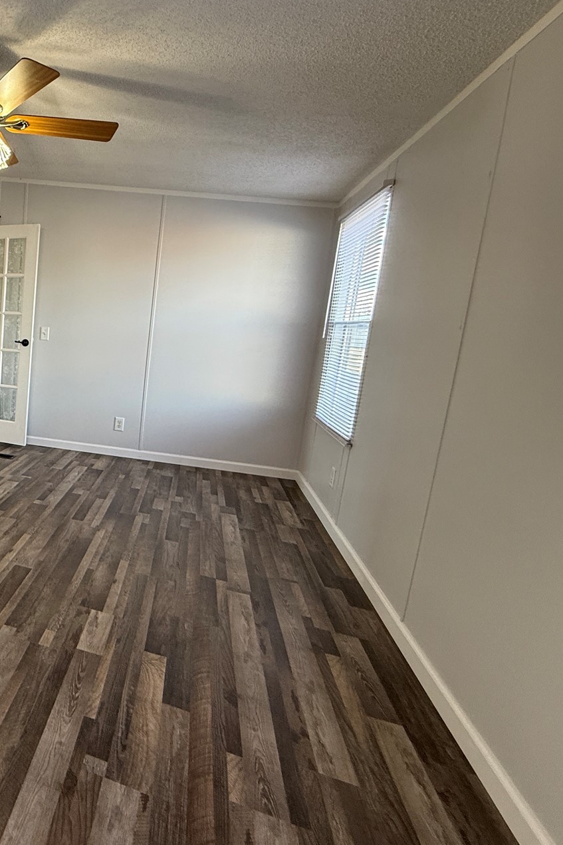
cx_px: -32
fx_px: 516
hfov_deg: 45.5
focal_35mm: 22
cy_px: 409
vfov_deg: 78.6
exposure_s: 1/120
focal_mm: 2.22
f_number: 2.2
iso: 200
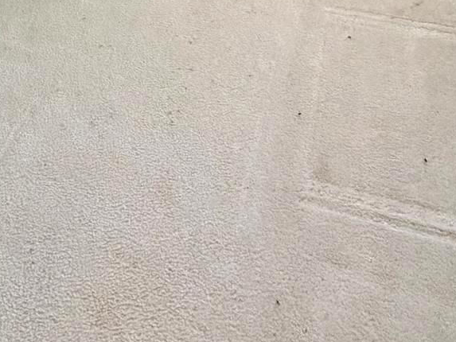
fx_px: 659
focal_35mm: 50
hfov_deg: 37.4
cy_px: -138
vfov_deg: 24.3
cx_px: 122
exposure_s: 1/60
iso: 400
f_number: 2.2
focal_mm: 2.22
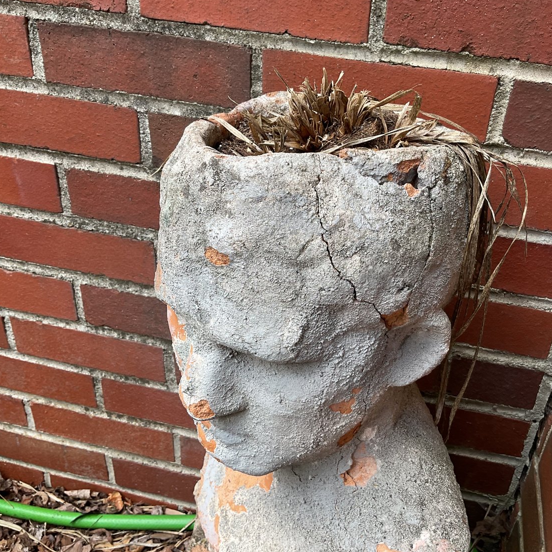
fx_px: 631
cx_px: 339
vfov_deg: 47.2
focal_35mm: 35
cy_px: 278
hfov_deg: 46.9
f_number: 1.8
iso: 16
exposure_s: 1/165
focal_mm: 3
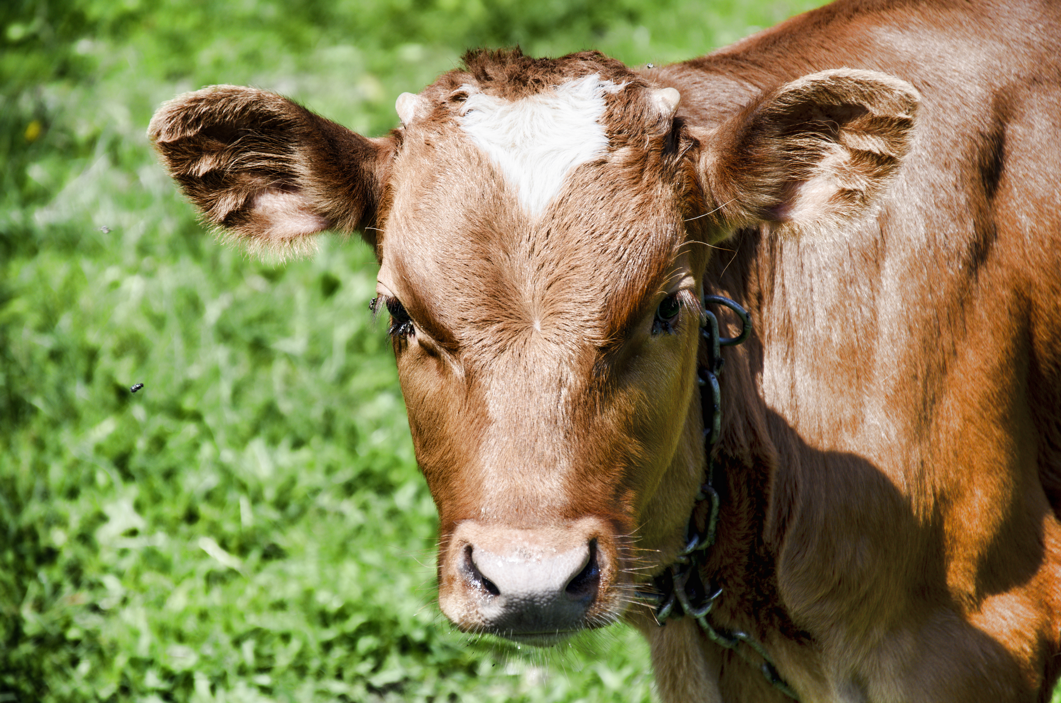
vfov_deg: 8.7
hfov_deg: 13.1
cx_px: 530
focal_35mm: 158
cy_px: 352
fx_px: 4632
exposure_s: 1/400
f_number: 5.6
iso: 100
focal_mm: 105
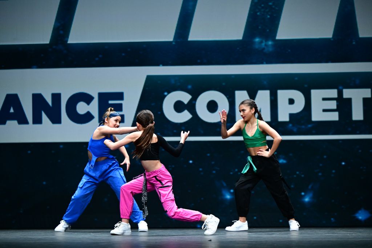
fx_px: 1292
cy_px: 124
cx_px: 186
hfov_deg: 16.4
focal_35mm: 125
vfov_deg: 11.0
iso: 4000
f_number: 3.2
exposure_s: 1/640
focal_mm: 125
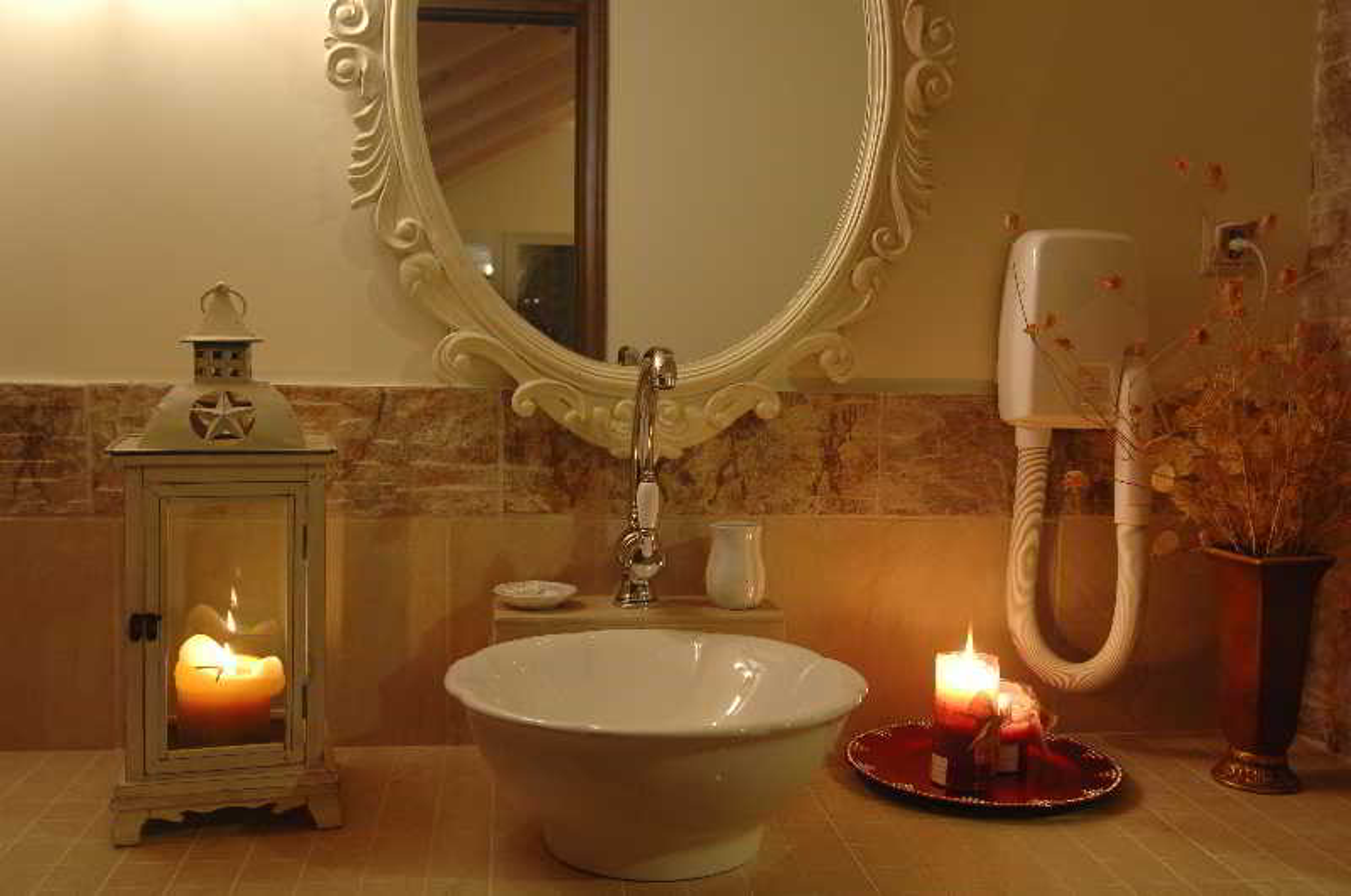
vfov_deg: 36.8
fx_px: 1349
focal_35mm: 36
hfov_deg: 53.2
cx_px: 676
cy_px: 448
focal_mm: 24
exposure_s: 1/2
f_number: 5.6
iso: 200
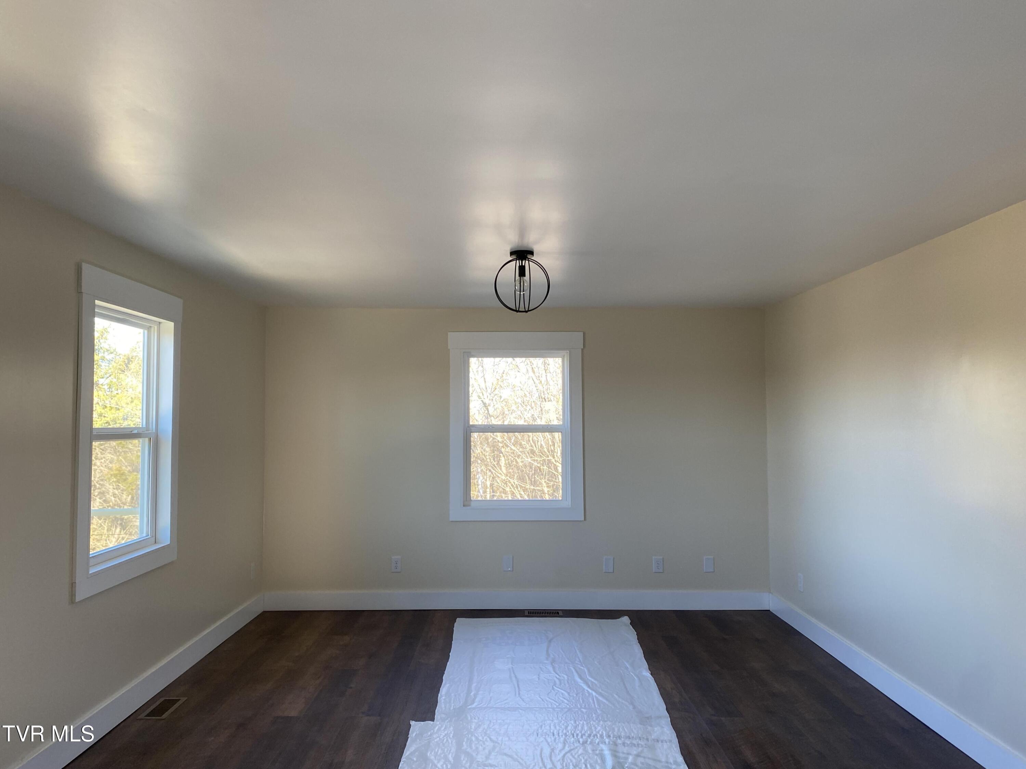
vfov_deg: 53.1
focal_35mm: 26
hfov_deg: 67.3
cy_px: 384
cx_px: 513
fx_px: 771
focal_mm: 4.25
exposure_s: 1/121
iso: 80
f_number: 1.8
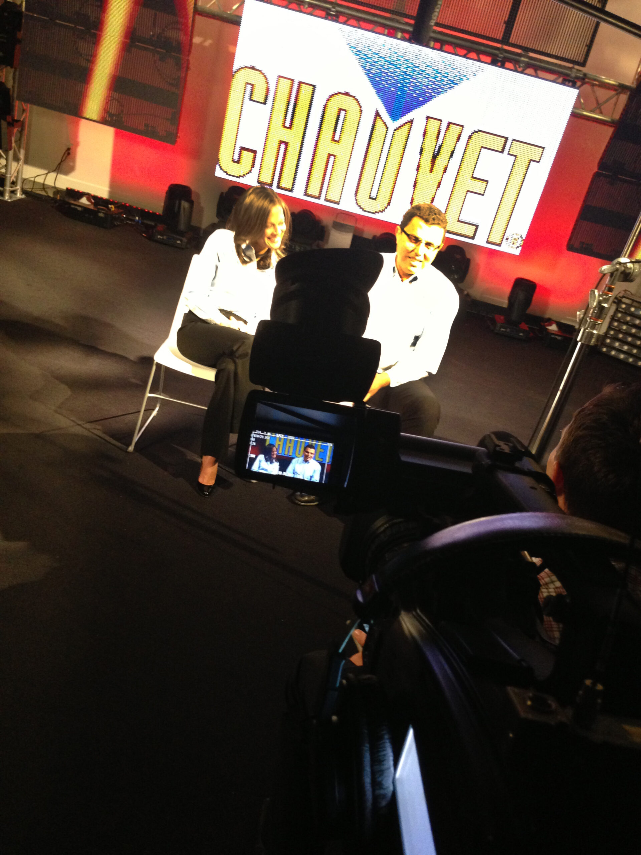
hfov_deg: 42.9
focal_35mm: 33
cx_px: 320
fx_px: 815
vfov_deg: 55.4
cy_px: 428
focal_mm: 4.13
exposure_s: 1/20
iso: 320
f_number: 2.4
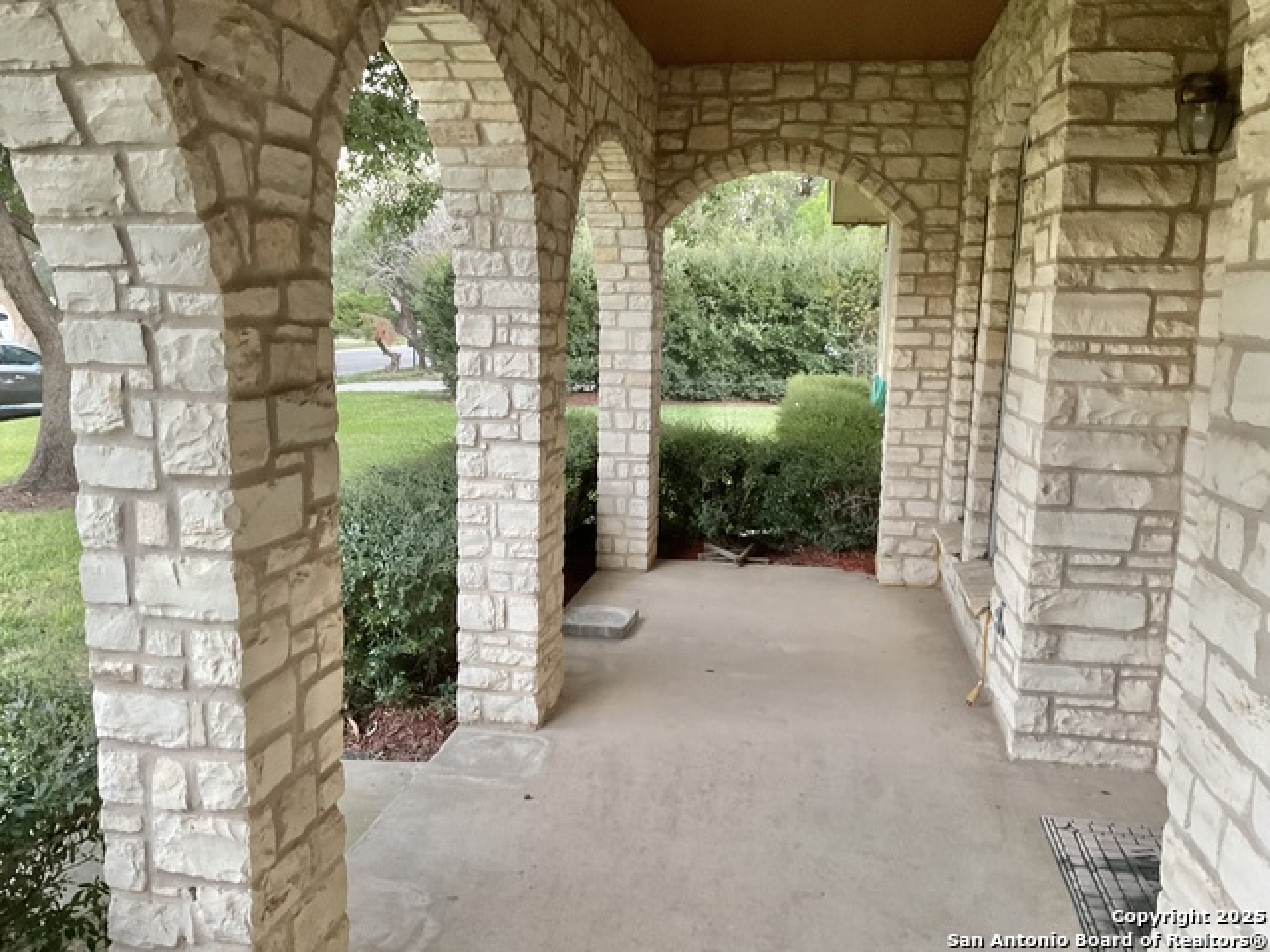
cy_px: 476
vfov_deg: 48.2
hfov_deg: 61.7
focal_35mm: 29
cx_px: 635
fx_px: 1064
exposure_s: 1/40
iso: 250
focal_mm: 3
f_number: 1.8
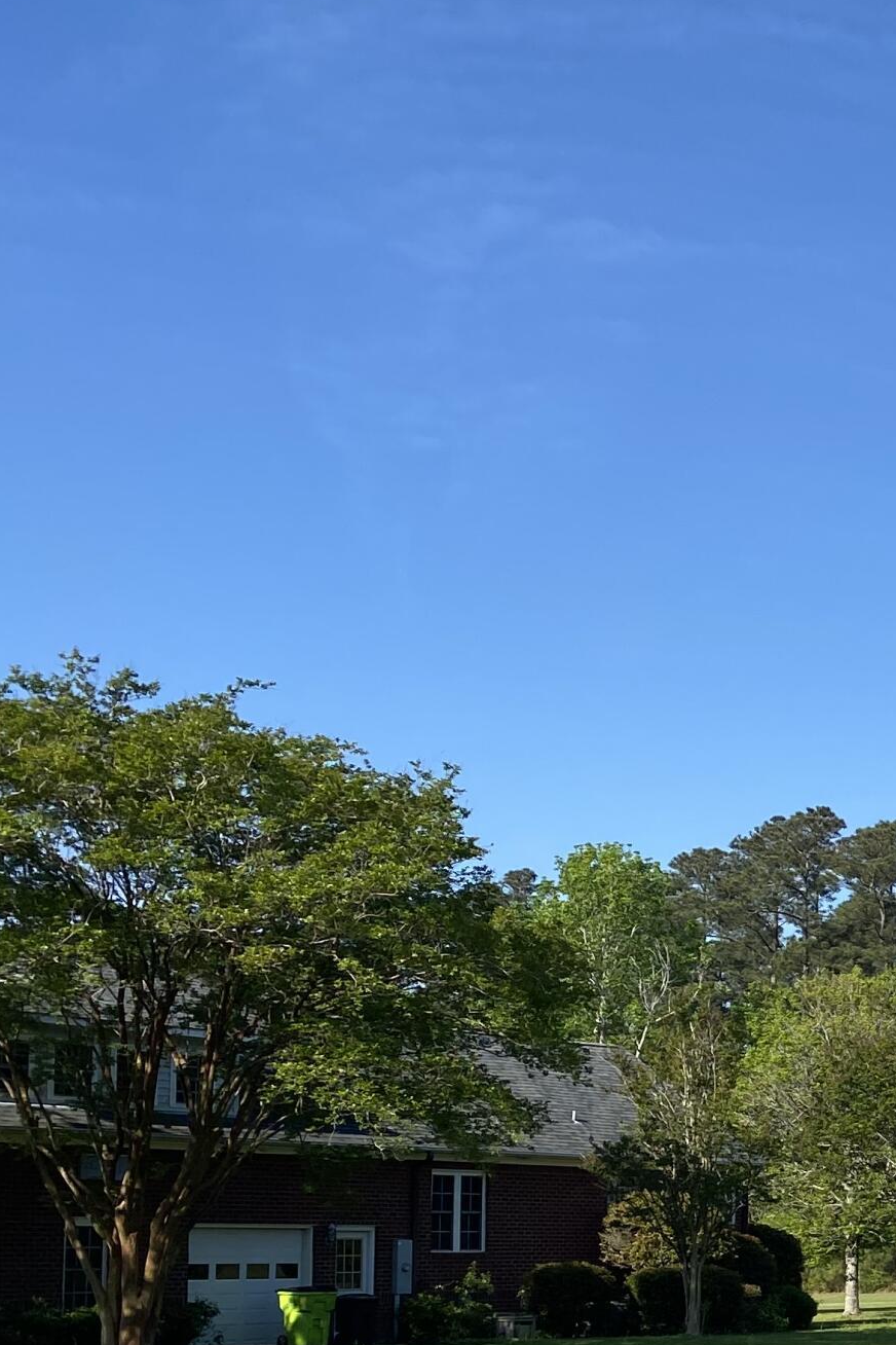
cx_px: 1522
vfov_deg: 31.3
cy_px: 1141
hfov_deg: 18.2
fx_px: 2314
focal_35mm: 62
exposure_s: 1/2513
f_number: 1.8
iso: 32
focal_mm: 4.25
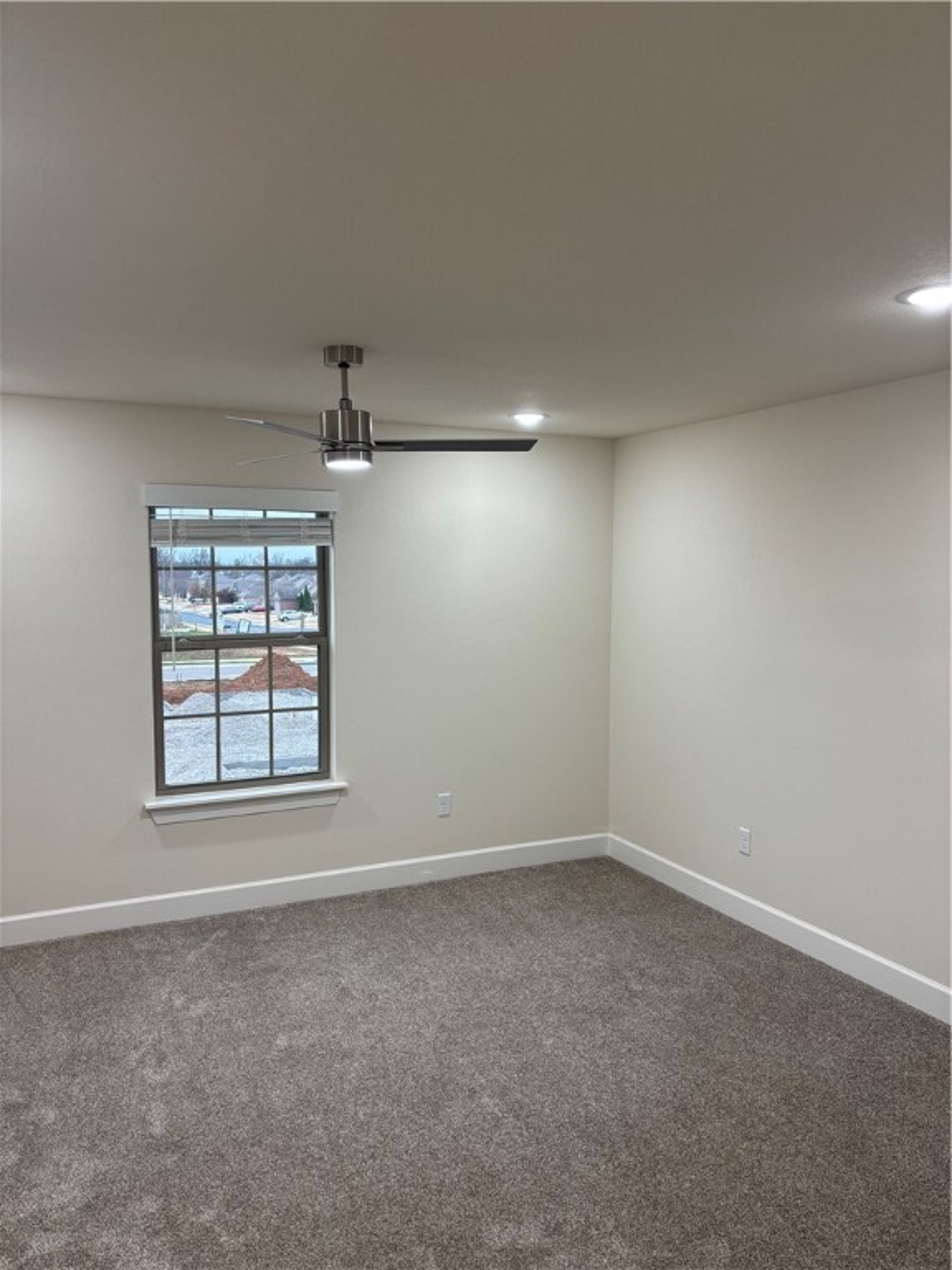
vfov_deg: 67.3
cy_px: 635
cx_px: 476
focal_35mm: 26
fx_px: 953
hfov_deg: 53.1
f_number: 1.6
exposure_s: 1/120
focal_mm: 5.96
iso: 100
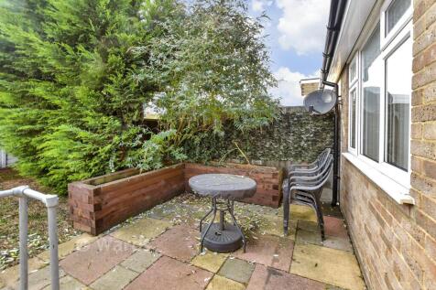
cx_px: 218
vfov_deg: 77.3
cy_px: 145
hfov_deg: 100.4
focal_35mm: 15
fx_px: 182
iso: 160
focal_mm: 10
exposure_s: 1/30
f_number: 6.3
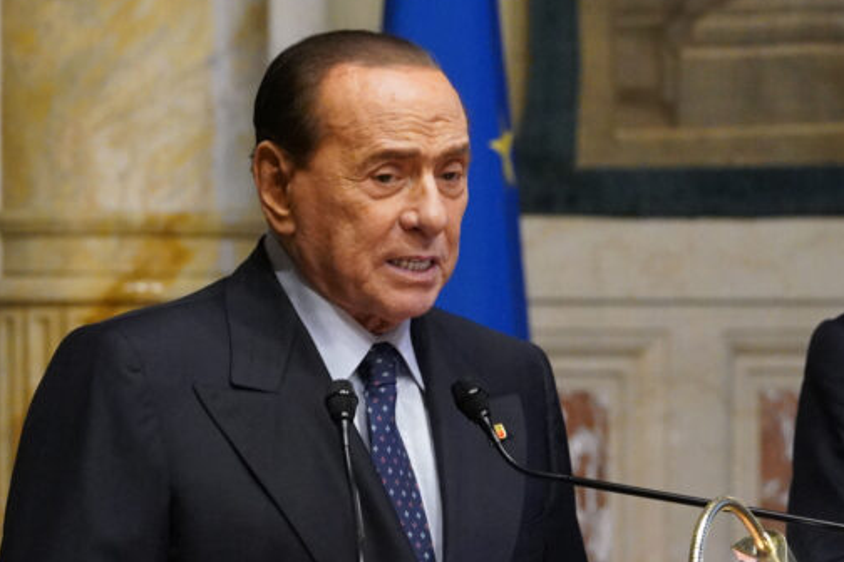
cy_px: 323
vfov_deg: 5.4
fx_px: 5978
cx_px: 415
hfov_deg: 8.1
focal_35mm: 255
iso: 8000
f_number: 4.5
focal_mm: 143
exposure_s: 1/160
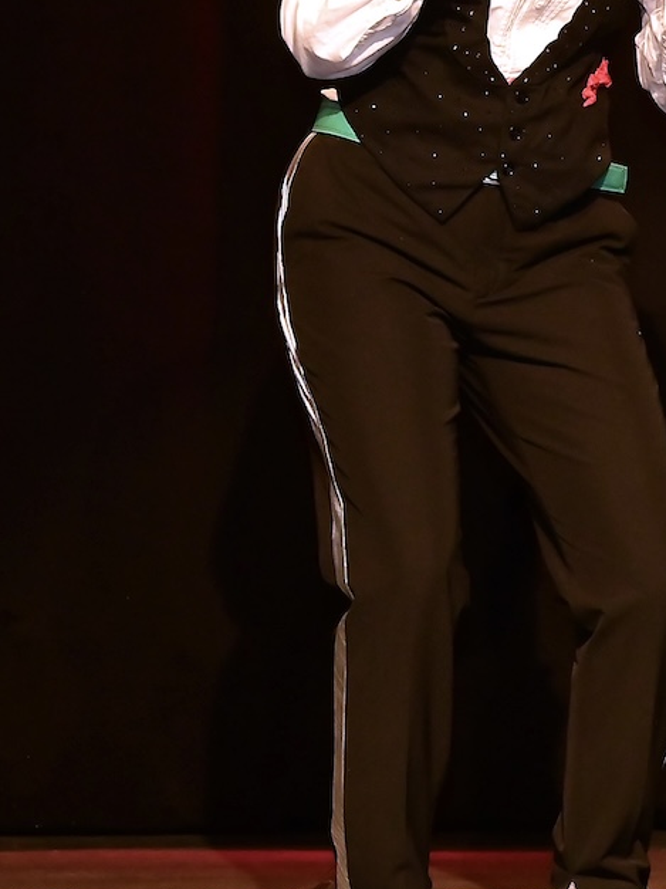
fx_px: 4338
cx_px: 719
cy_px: -45
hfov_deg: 8.7
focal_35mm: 169
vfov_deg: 11.6
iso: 2000
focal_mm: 44
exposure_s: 1/100
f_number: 5
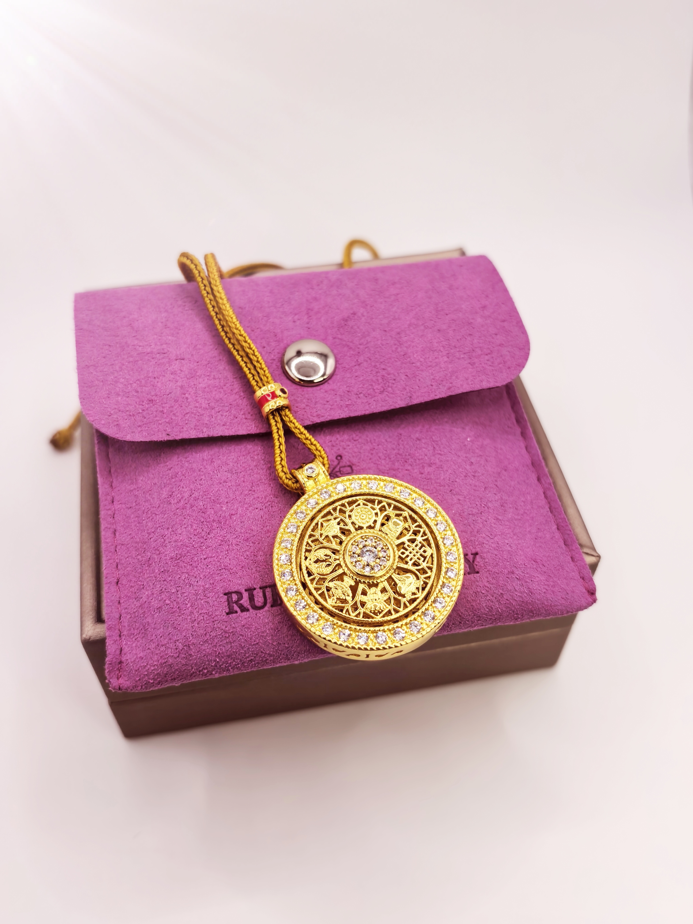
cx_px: 346
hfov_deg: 46.8
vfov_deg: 60.0
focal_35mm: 30
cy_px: 462
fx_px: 801
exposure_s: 1/482
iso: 50
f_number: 2
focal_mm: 6.98
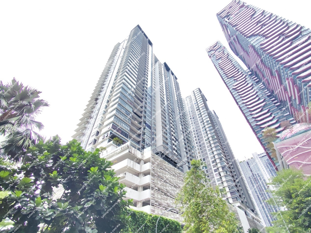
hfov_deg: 94.5
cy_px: 116
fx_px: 144
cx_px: 156
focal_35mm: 16
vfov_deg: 78.1
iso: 50
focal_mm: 1.65
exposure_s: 1/387
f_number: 2.2
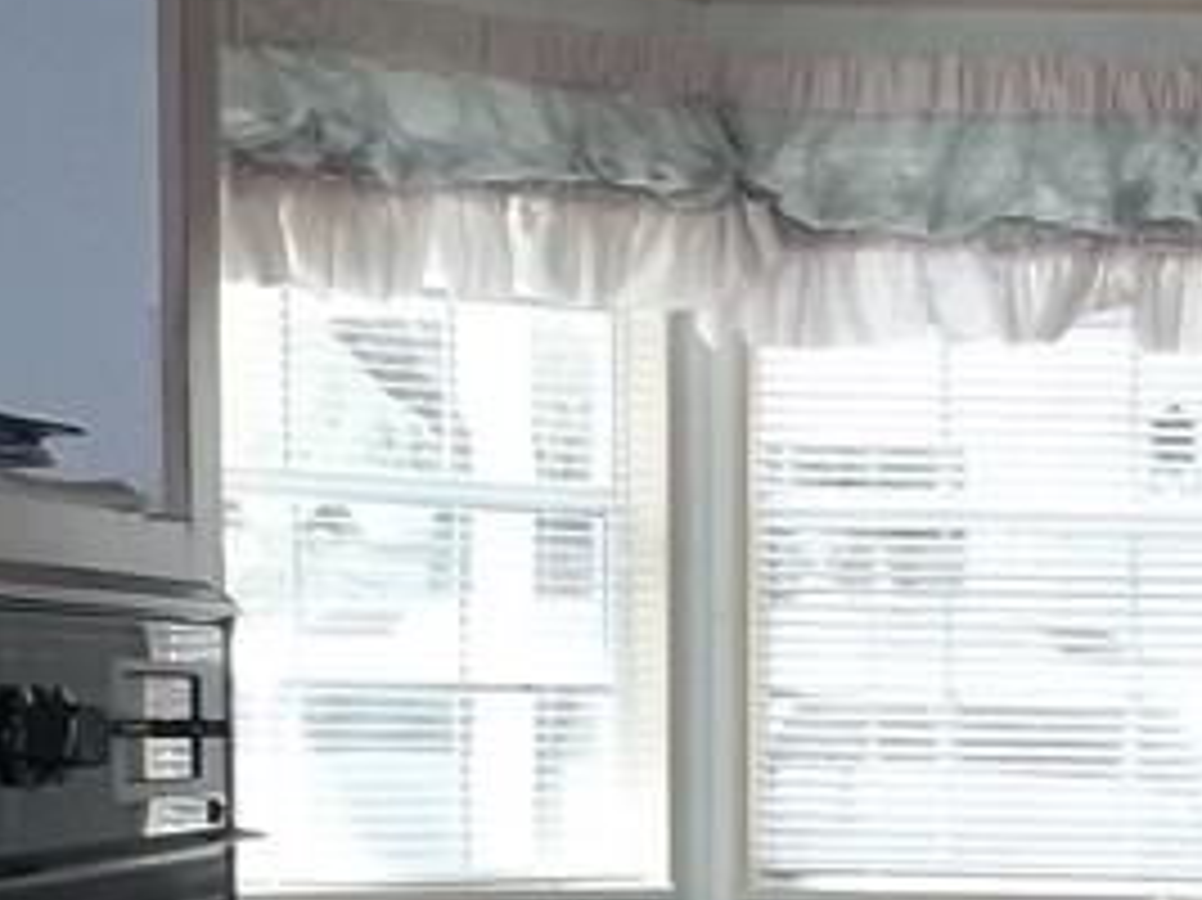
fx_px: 5067
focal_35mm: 146
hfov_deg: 13.3
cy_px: 1152
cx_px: 1288
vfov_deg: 10.0
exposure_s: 1/60
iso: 160
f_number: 4.5
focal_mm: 6.3
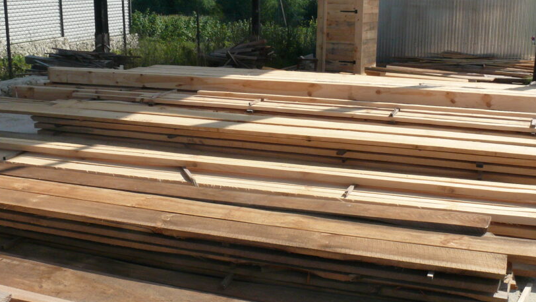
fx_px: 682
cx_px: 286
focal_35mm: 48
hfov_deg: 42.9
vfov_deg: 24.9
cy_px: 169
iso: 200
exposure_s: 1/500
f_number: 8
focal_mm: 7.4
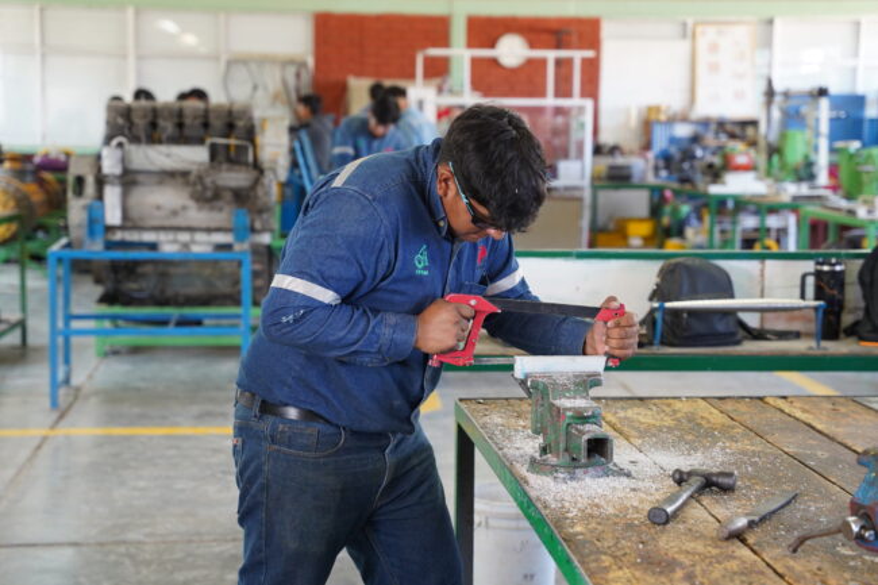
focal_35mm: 70
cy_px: 292
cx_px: 439
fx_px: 1707
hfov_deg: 28.9
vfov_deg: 19.4
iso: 1600
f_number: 3.5
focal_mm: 70
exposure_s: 1/160
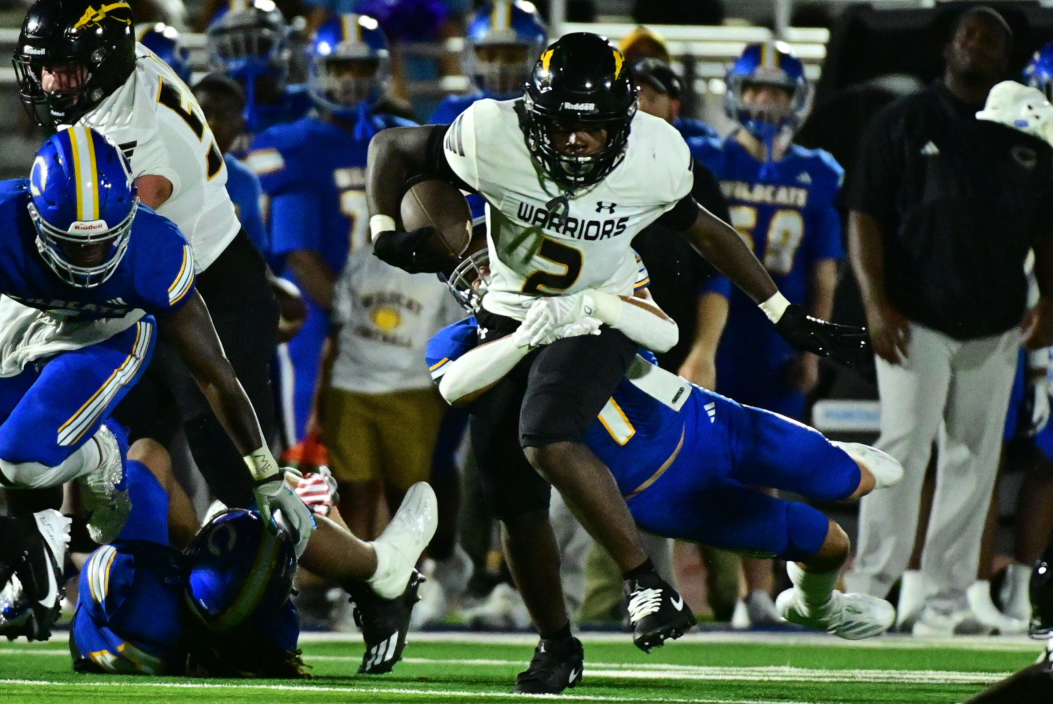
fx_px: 11709
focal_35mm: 400
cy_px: 352
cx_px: 526
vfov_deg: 3.4
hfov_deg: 5.1
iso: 12800
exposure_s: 1/1000
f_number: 4
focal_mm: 400
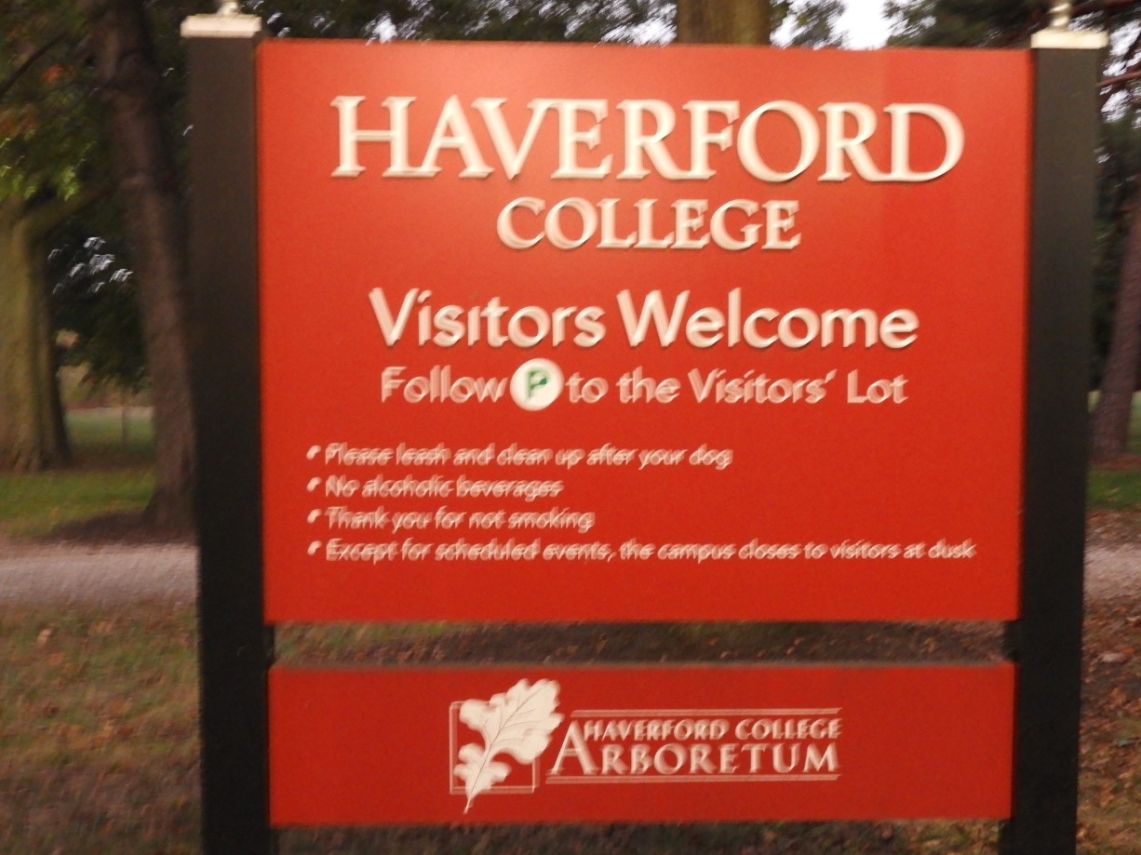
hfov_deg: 40.4
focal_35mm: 47
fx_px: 1549
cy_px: 471
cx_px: 641
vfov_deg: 30.8
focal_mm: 7.2
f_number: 3.8
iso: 800
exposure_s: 1/4
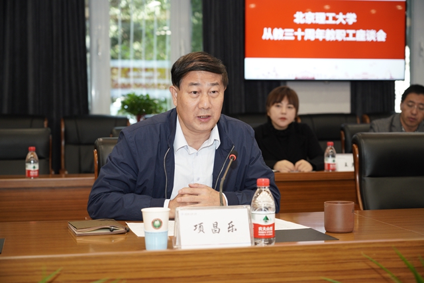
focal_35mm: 68
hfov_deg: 29.6
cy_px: 142
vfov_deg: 20.0
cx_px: 212
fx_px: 801
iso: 1250
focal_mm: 68
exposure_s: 1/80
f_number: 4
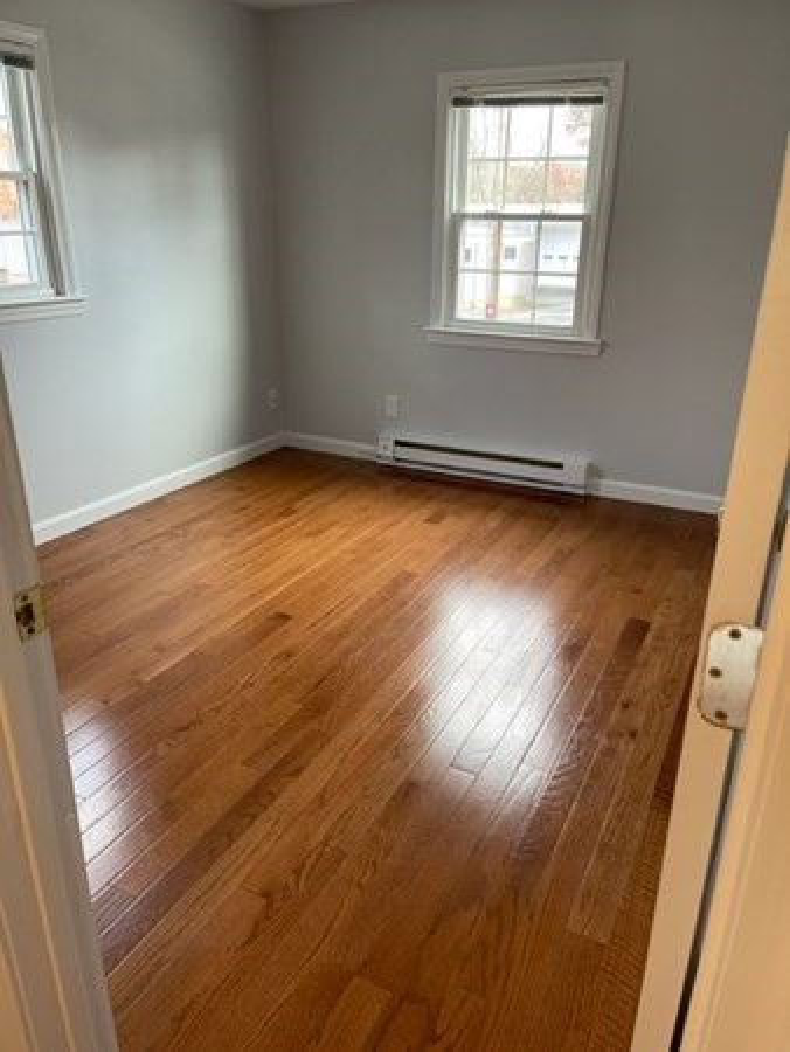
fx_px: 790
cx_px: 395
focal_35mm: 26
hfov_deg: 53.1
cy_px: 526
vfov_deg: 67.3
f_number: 1.6
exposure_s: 1/120
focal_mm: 5.1
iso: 125
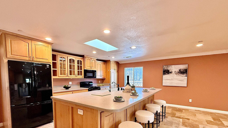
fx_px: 103
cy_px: 84
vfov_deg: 62.6
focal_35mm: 17
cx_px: 114
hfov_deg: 95.9
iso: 640
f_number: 2.2
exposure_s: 1/120
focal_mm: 2.22
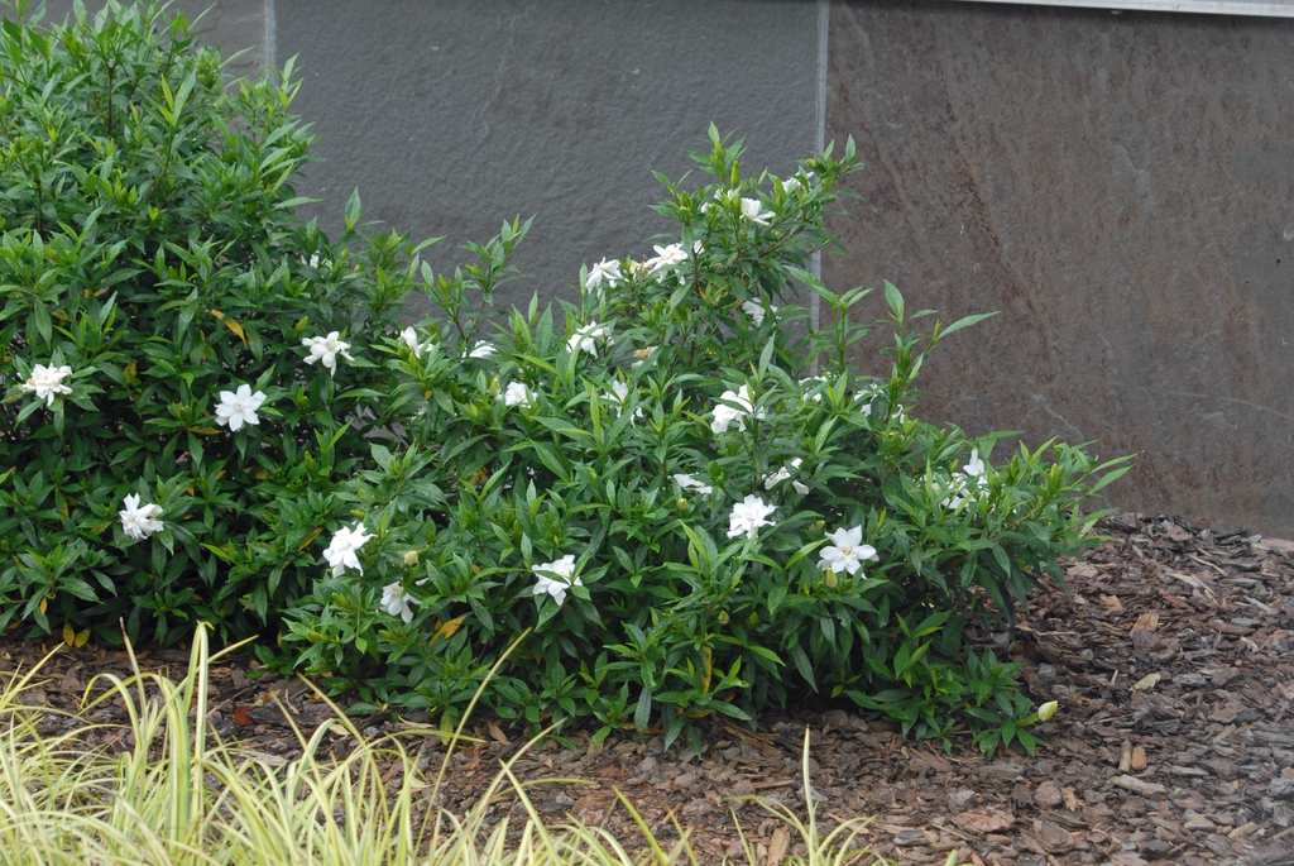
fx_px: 3238
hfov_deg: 22.6
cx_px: 647
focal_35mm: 90
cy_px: 433
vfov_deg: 15.2
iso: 400
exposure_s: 1/180
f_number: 7.1
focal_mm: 60
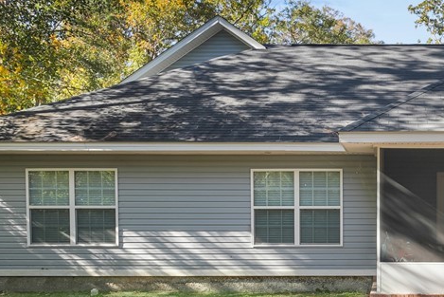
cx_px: 390
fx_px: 456
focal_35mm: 37
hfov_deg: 47.3
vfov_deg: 35.2
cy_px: 222
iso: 320
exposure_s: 1/125
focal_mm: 16
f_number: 9
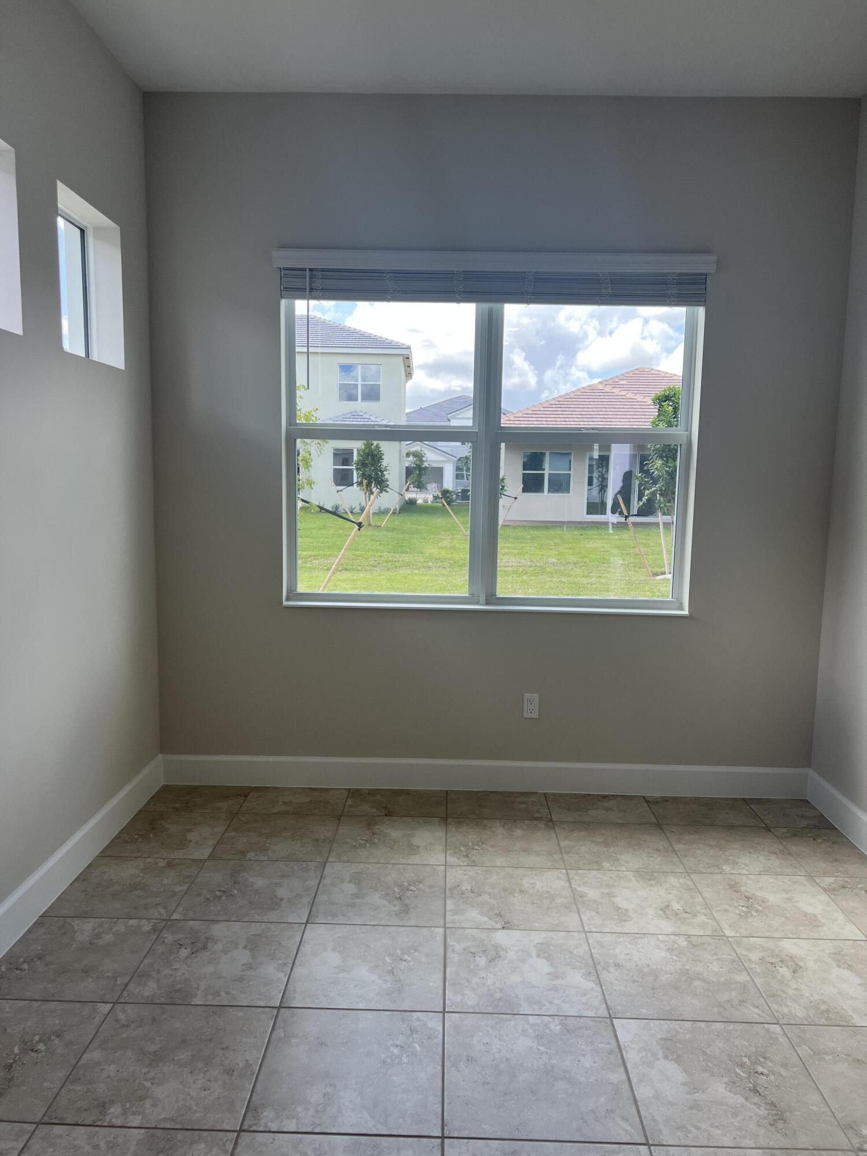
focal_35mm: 26
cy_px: 578
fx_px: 868
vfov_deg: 67.3
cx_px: 434
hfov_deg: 53.1
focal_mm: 5.7
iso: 50
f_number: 1.5
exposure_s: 1/394
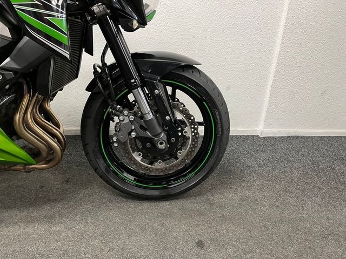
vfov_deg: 53.1
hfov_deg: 67.3
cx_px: 173
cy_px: 130
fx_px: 260
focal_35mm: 26
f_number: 1.6
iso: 200
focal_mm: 5.1
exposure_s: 1/50
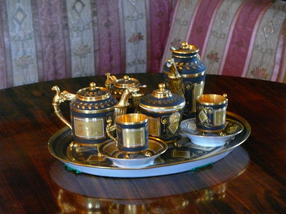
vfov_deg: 10.7
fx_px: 1148
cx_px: 143
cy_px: 107
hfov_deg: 14.2
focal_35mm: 139
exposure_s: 1/8
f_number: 3.6
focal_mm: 29.3
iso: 800
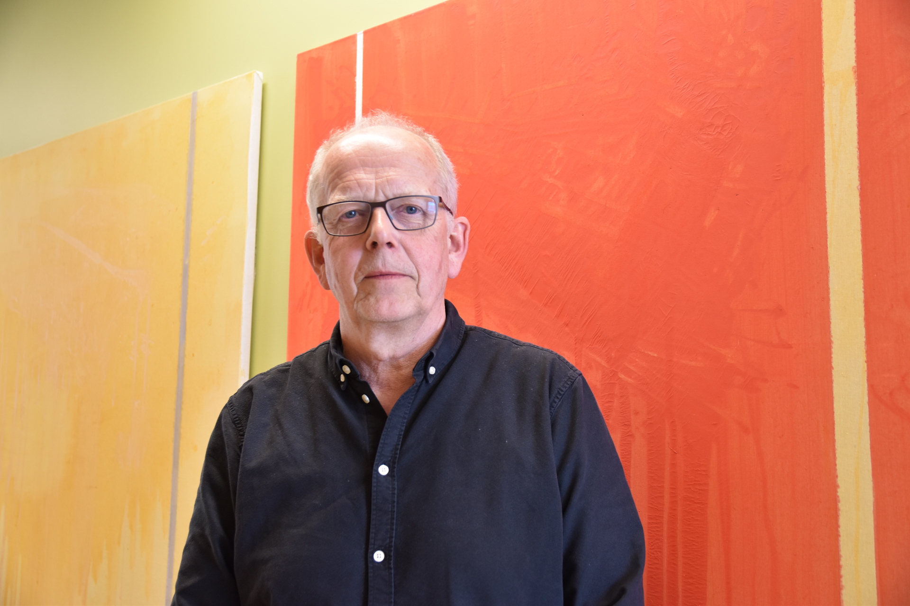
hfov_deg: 46.4
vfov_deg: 31.9
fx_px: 1062
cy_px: 303
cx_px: 455
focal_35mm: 42
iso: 640
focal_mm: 28
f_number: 4
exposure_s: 1/60
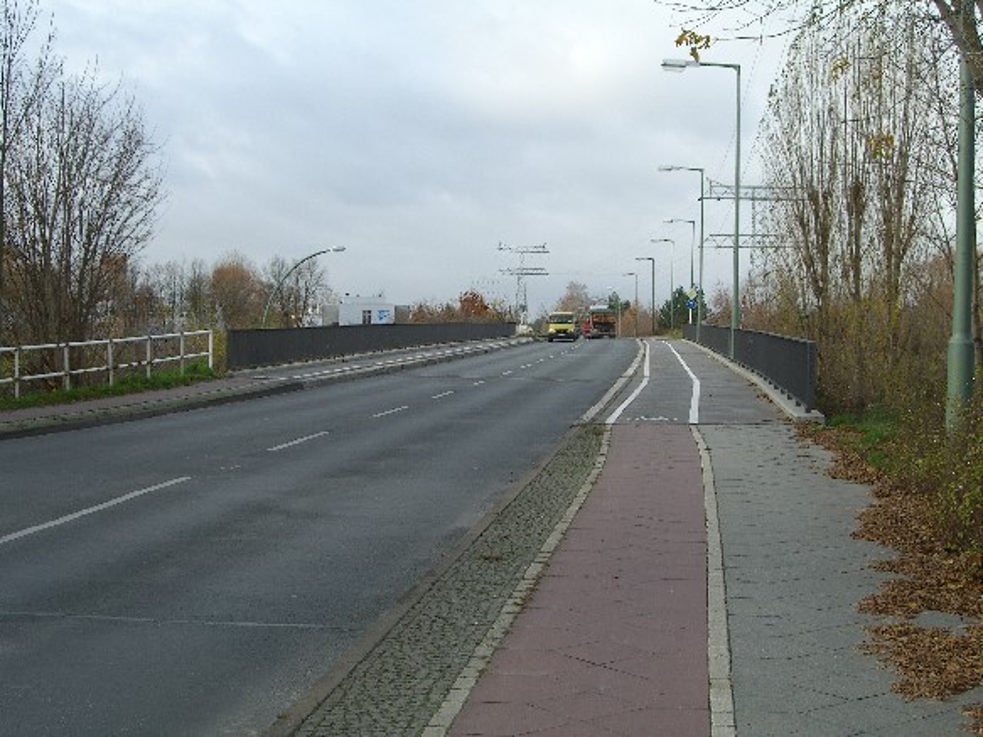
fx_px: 1618
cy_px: 368
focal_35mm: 57
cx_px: 492
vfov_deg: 25.7
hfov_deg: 33.8
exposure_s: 1/160
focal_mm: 11.8
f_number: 5
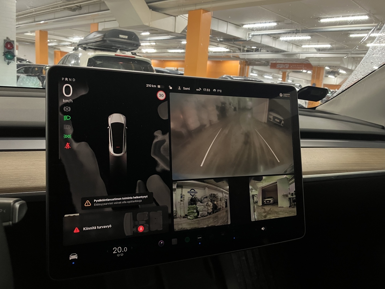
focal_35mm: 28
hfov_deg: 63.4
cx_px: 192
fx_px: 311
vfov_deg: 49.7
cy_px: 144
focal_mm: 3.99
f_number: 1.8
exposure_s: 1/48
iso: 160
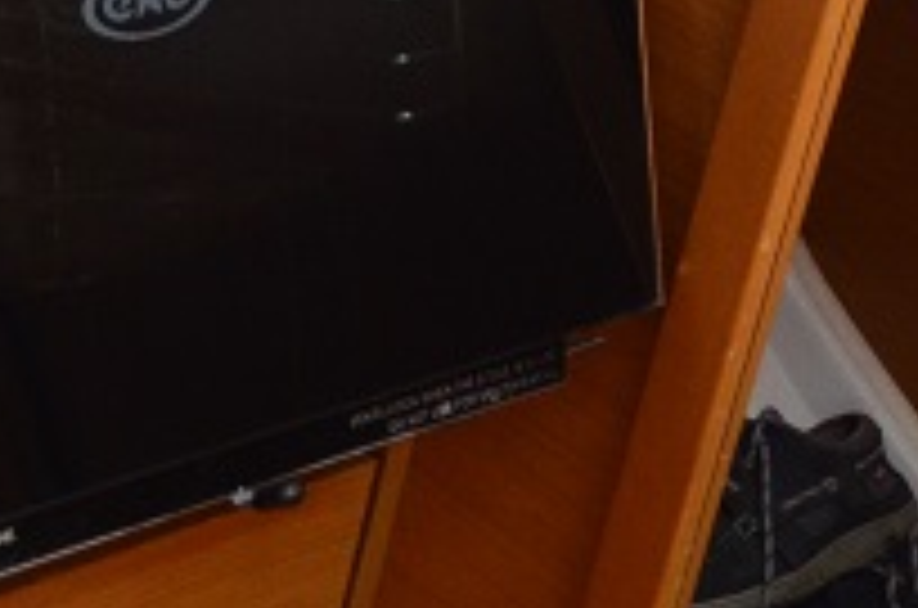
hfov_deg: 14.5
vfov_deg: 9.5
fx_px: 3548
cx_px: 16
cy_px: -327
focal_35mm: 139
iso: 800
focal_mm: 19
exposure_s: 1/320
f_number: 4
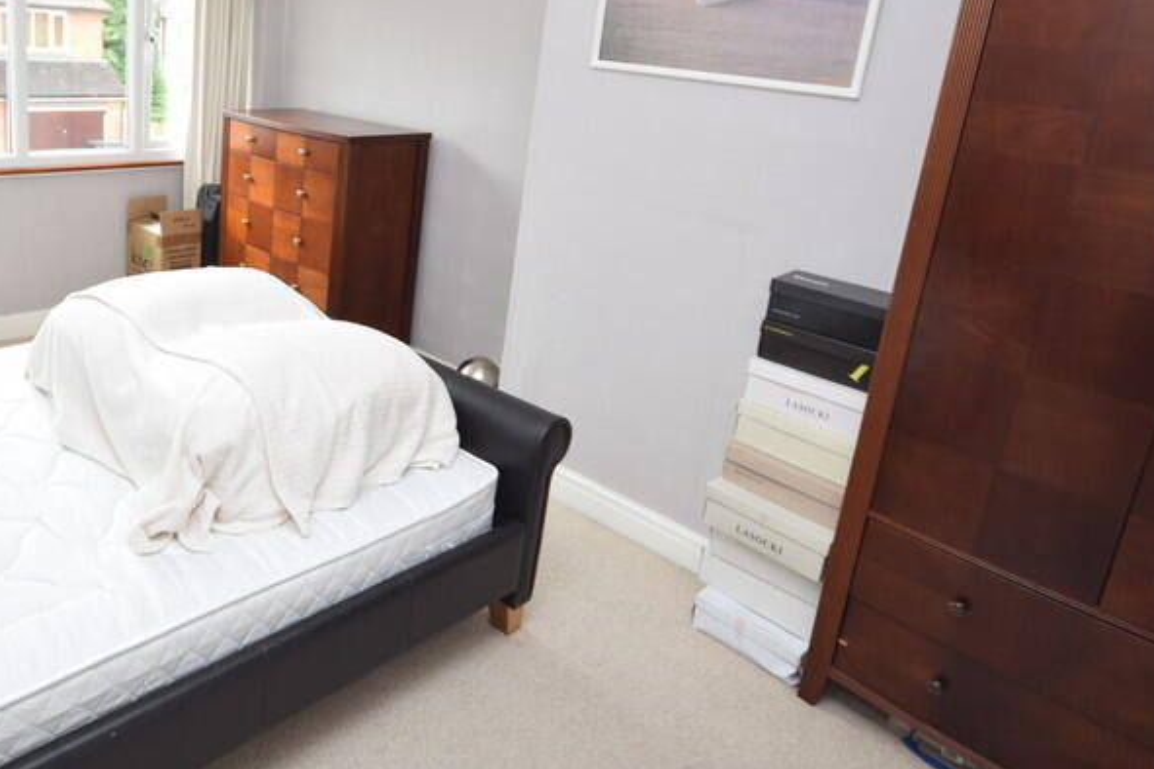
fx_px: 833
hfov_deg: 66.3
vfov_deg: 48.7
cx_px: 332
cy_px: 253
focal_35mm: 26
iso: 400
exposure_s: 1/60
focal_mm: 10
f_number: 4
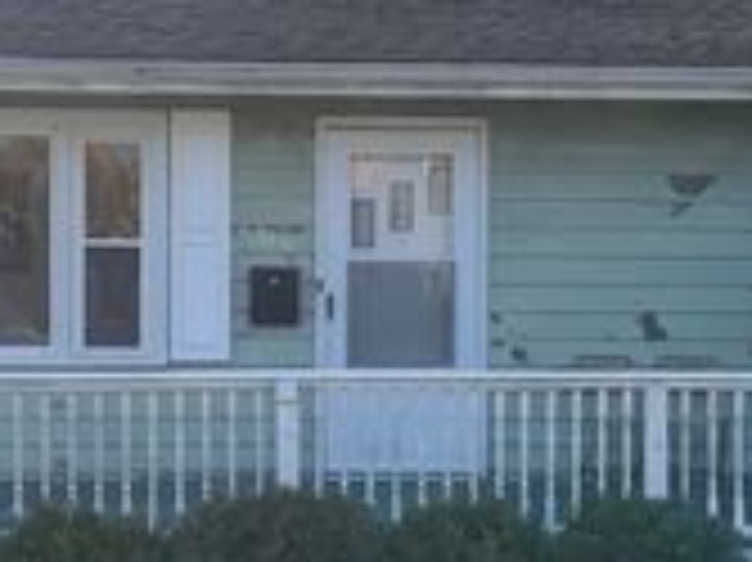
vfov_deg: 16.9
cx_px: 464
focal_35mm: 87
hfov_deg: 22.5
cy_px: 335
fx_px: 1889
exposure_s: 1/997
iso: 16
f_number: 1.8
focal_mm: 3
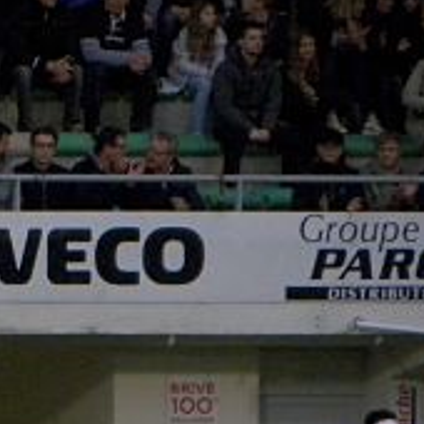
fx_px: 14606
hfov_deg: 1.7
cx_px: -309
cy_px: 496
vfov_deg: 1.7
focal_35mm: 1054
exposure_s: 1/160
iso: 400
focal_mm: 59.9
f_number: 5
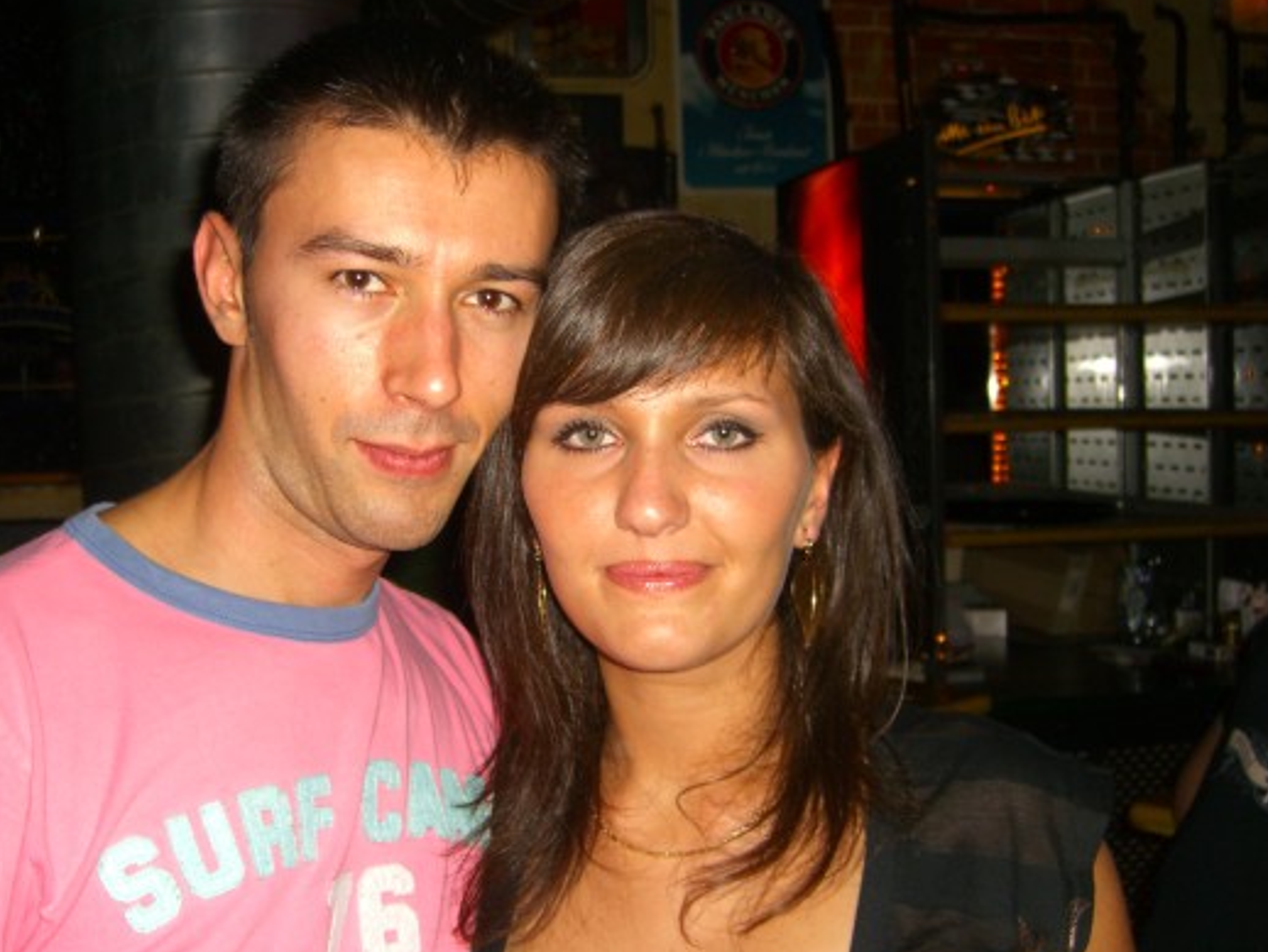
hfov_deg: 42.9
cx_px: 558
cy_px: 511
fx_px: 1612
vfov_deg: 32.9
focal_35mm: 44
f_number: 2.8
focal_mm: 7.9
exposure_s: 1/60
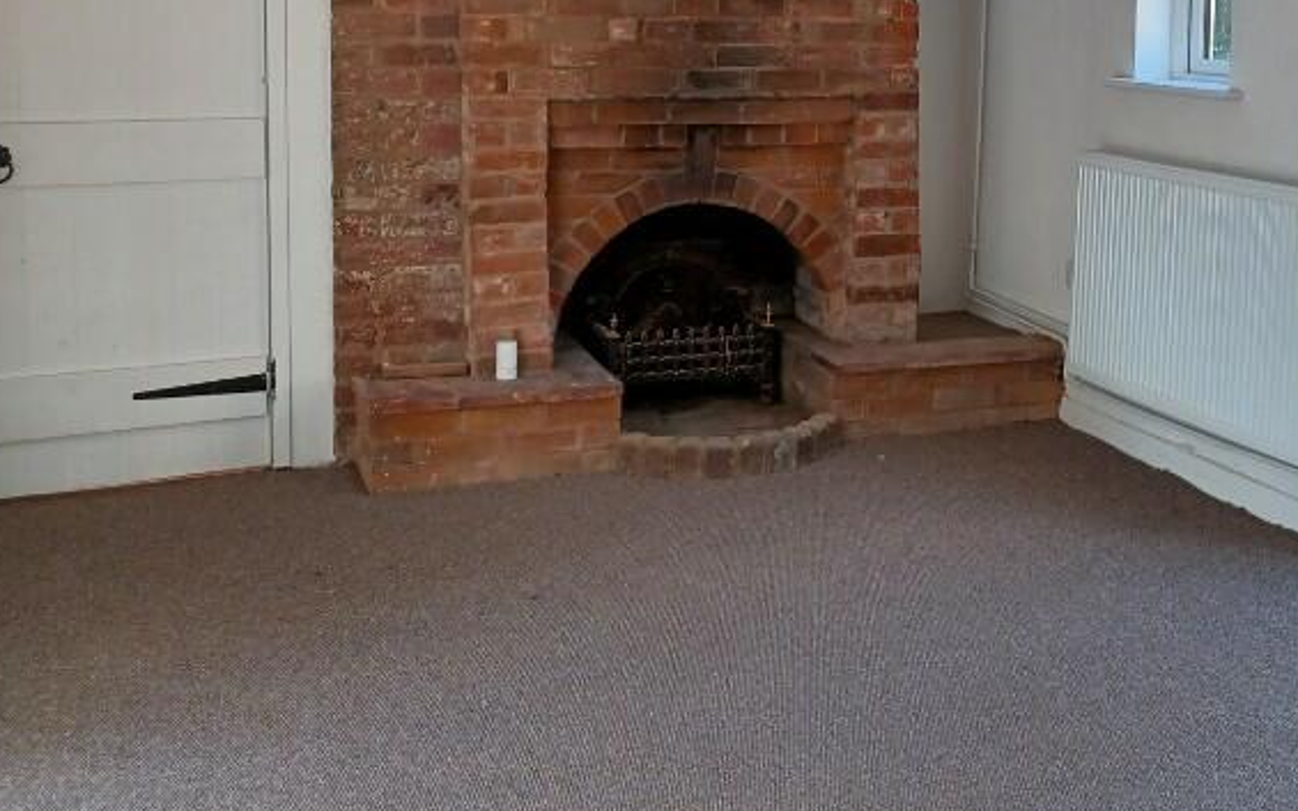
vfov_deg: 26.1
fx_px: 1698
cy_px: 106
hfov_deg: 40.5
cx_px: 995
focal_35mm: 48
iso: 80
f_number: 1.8
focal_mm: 4.6
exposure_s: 1/50
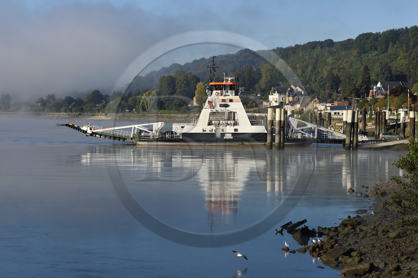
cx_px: 209
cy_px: 139
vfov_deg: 11.2
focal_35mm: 122
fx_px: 1416
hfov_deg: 16.8
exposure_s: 1/400
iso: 200
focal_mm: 122
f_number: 11
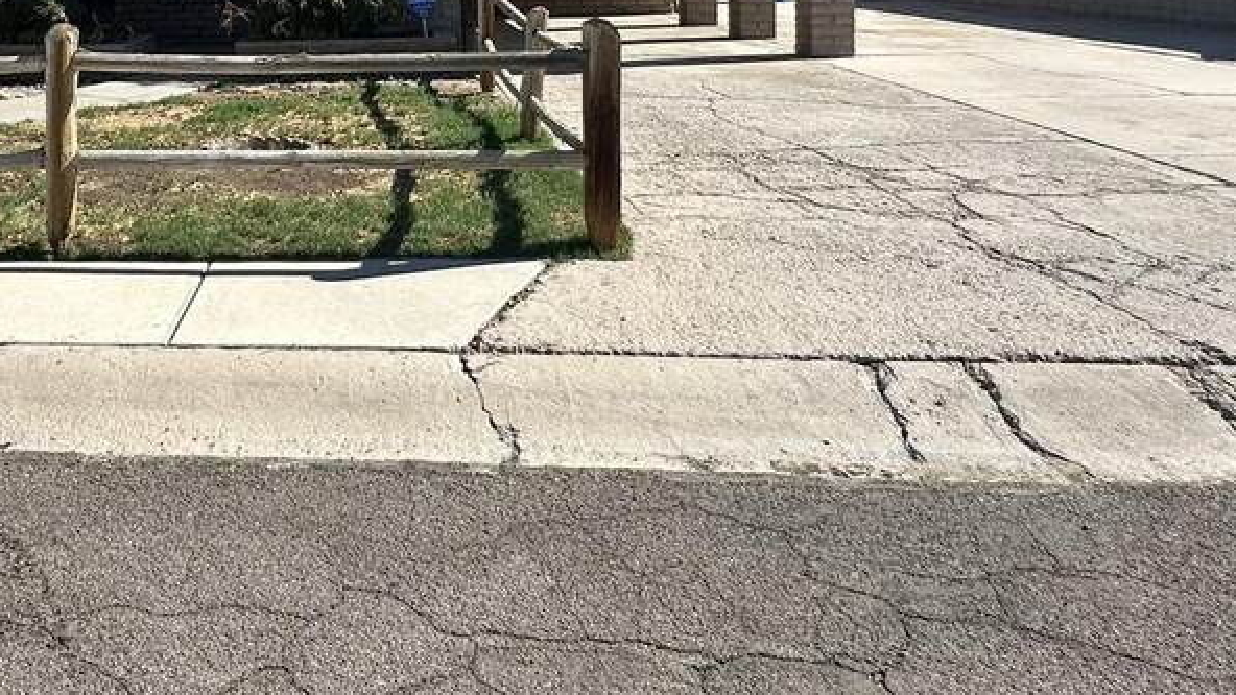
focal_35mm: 33
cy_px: -29
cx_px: 282
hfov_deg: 56.0
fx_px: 1082
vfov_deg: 32.3
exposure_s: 1/1770
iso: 50
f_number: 2.2
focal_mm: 2.22
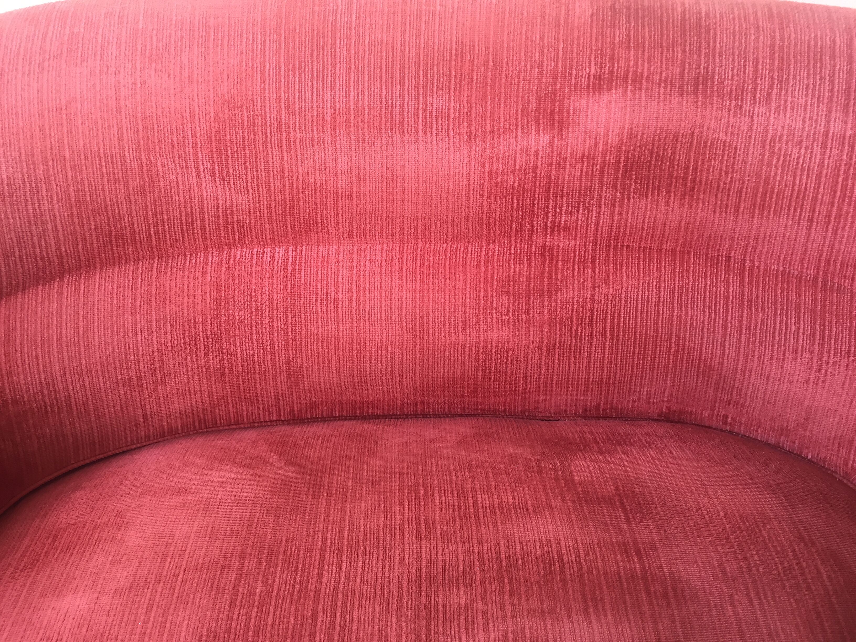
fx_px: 717
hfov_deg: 61.7
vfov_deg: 48.2
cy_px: 321
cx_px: 428
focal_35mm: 29
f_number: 2.2
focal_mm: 4.15
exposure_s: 1/33
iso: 32
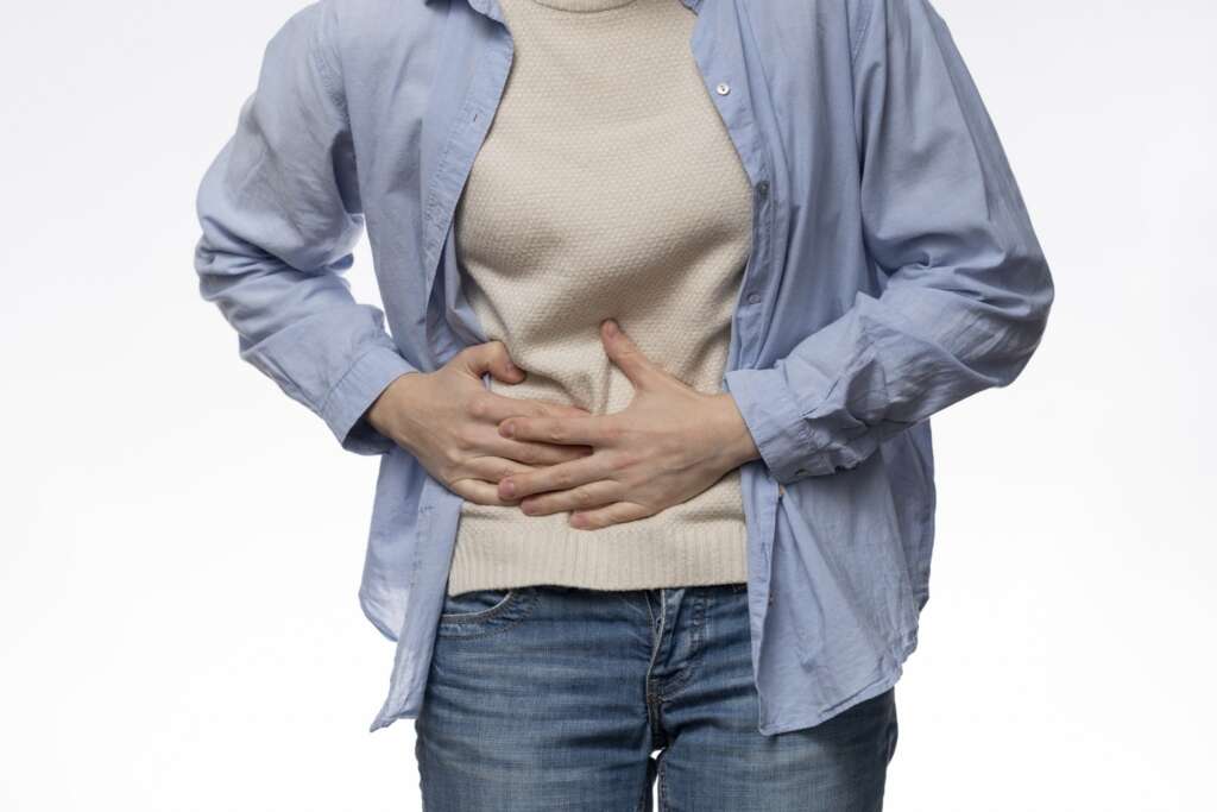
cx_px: 608
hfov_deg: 15.2
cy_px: 406
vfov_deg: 10.2
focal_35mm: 135
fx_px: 4564
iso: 200
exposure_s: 1/250
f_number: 4
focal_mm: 90
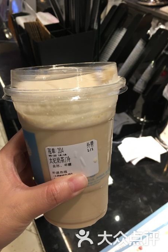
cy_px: 128
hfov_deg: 42.2
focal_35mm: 31
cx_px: 71
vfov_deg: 60.3
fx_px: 217
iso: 64
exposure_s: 1/33
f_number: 2.2
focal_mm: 4.15
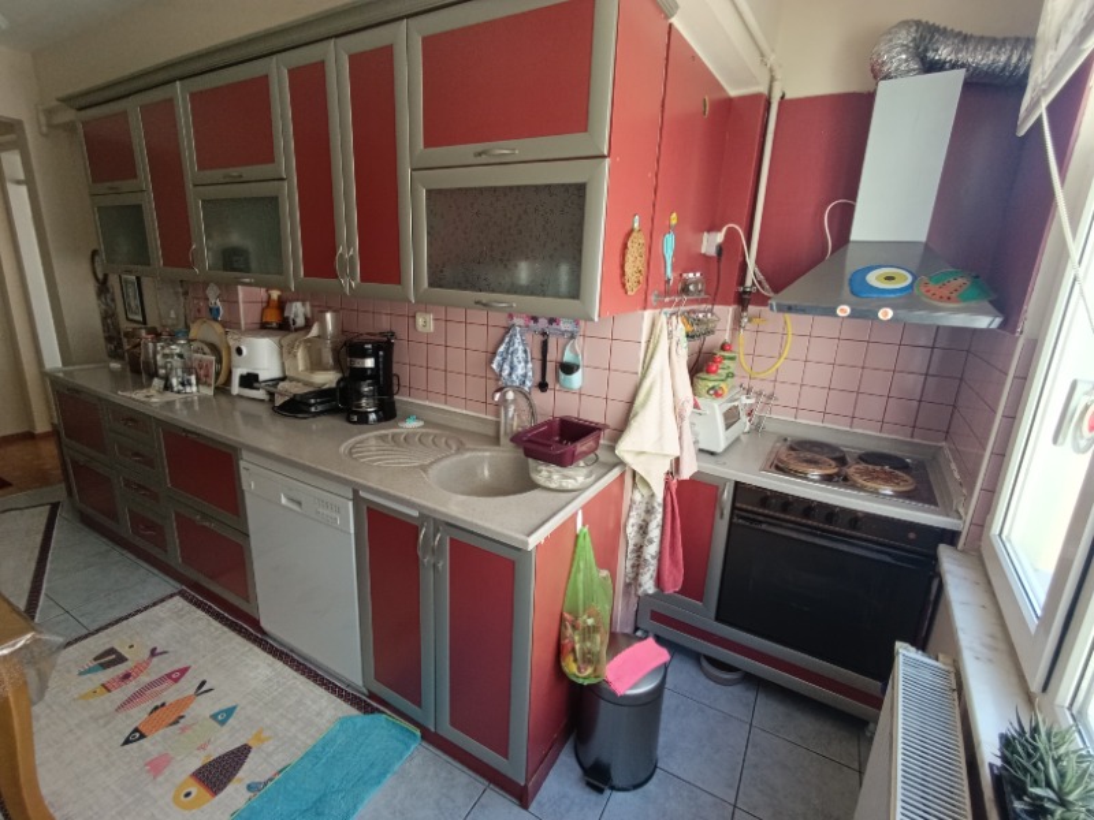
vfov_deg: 78.1
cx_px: 547
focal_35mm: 16
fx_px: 506
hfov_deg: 94.5
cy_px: 410
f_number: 2.2
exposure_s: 1/100
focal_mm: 1.65
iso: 160
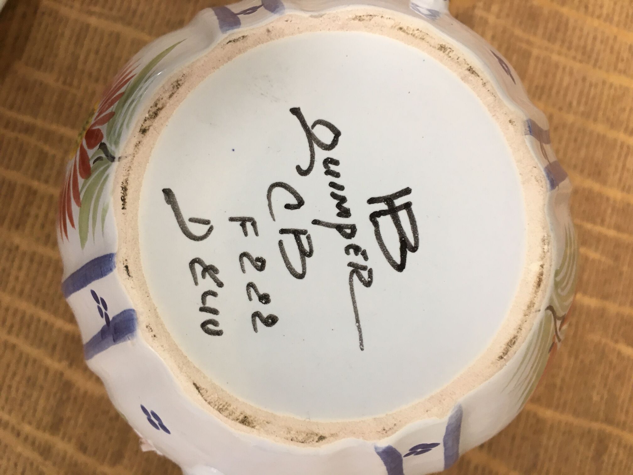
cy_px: 238
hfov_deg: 61.7
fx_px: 530
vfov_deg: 48.2
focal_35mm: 29
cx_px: 316
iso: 100
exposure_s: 1/33
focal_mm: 4.15
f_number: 2.2
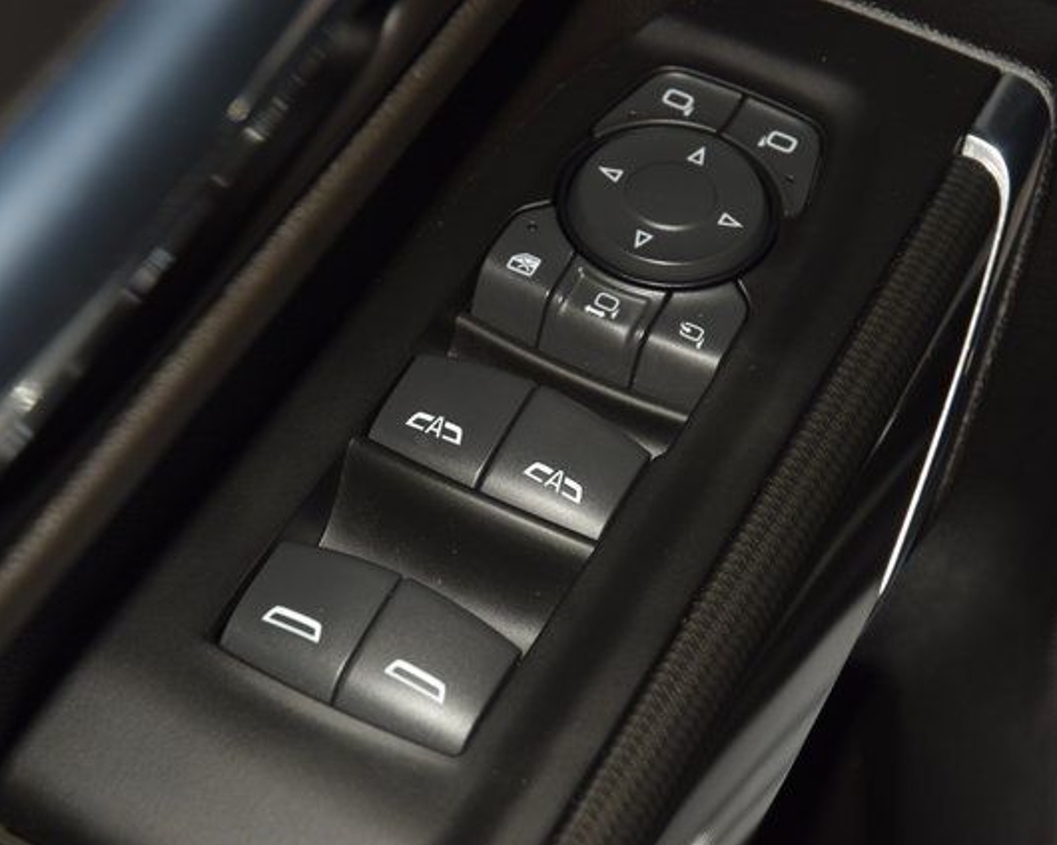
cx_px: 477
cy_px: 423
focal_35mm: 119
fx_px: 3723
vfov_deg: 13.0
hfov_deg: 16.2
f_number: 8
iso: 100
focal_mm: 70
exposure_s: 1/125
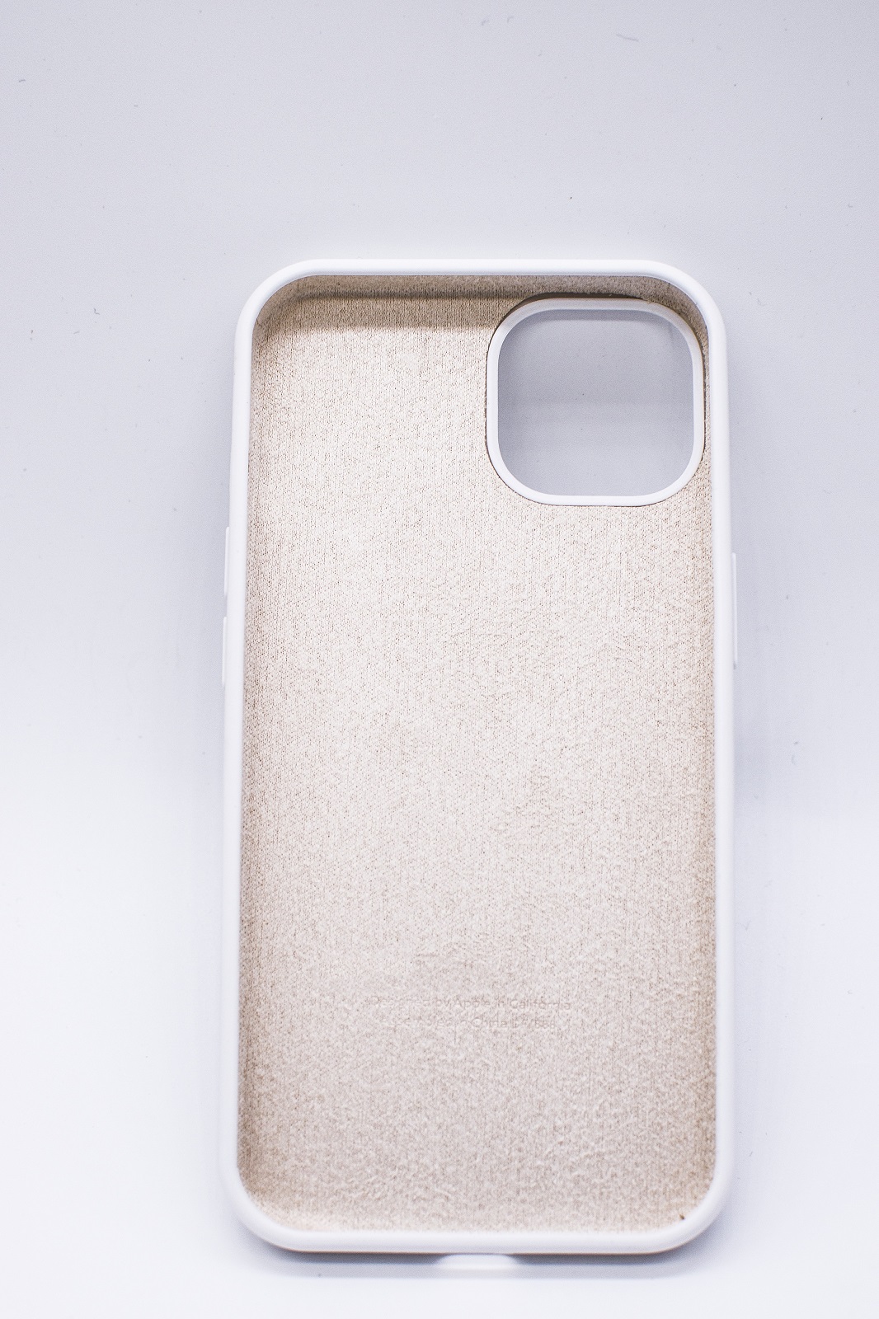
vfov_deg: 37.9
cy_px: 660
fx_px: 1923
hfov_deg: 25.7
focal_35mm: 52
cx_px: 440
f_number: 5.6
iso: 250
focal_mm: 35
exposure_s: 1/500
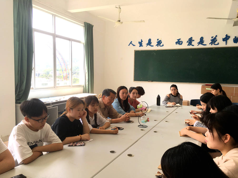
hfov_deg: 61.7
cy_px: 89
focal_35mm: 29
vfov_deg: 48.2
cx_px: 119
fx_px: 199
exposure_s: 1/165
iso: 25
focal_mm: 4.15
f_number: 2.2
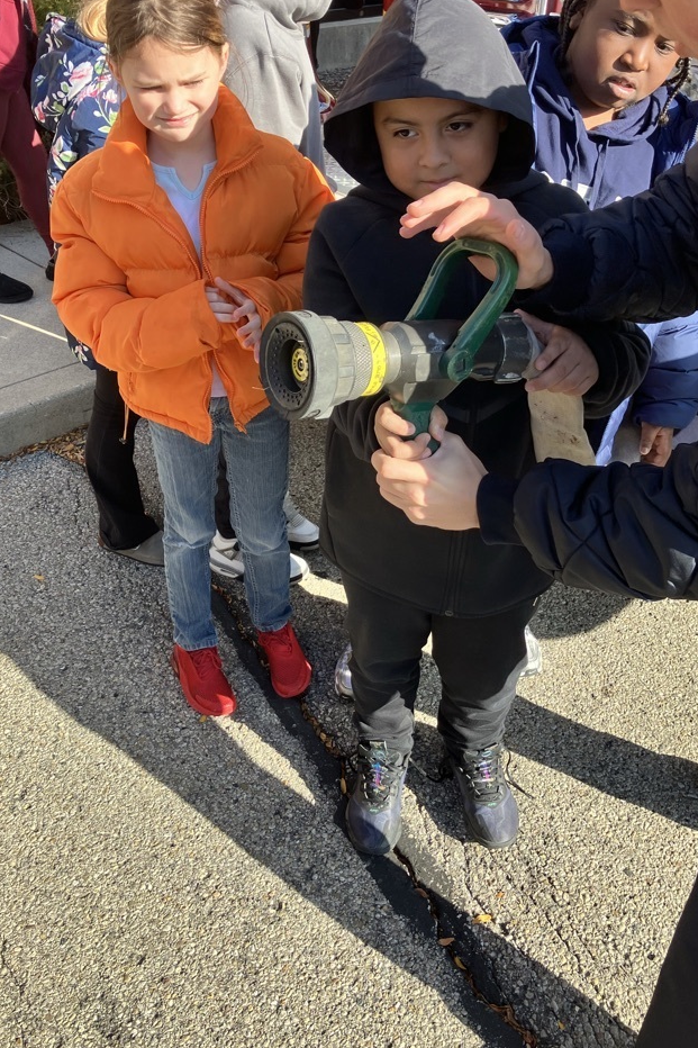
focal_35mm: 32
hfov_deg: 41.1
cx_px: 321
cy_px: 493
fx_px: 931
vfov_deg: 58.7
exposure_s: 1/445
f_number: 1.8
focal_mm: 3.99
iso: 32
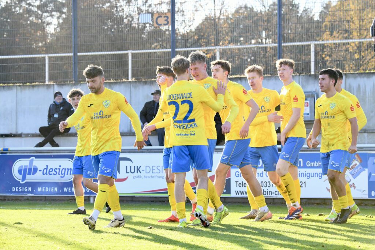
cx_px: 188
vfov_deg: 11.4
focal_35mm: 120
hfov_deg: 17.1
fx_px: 1250
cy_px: 125
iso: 4000
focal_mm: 120
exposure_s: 1/1600
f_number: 7.1
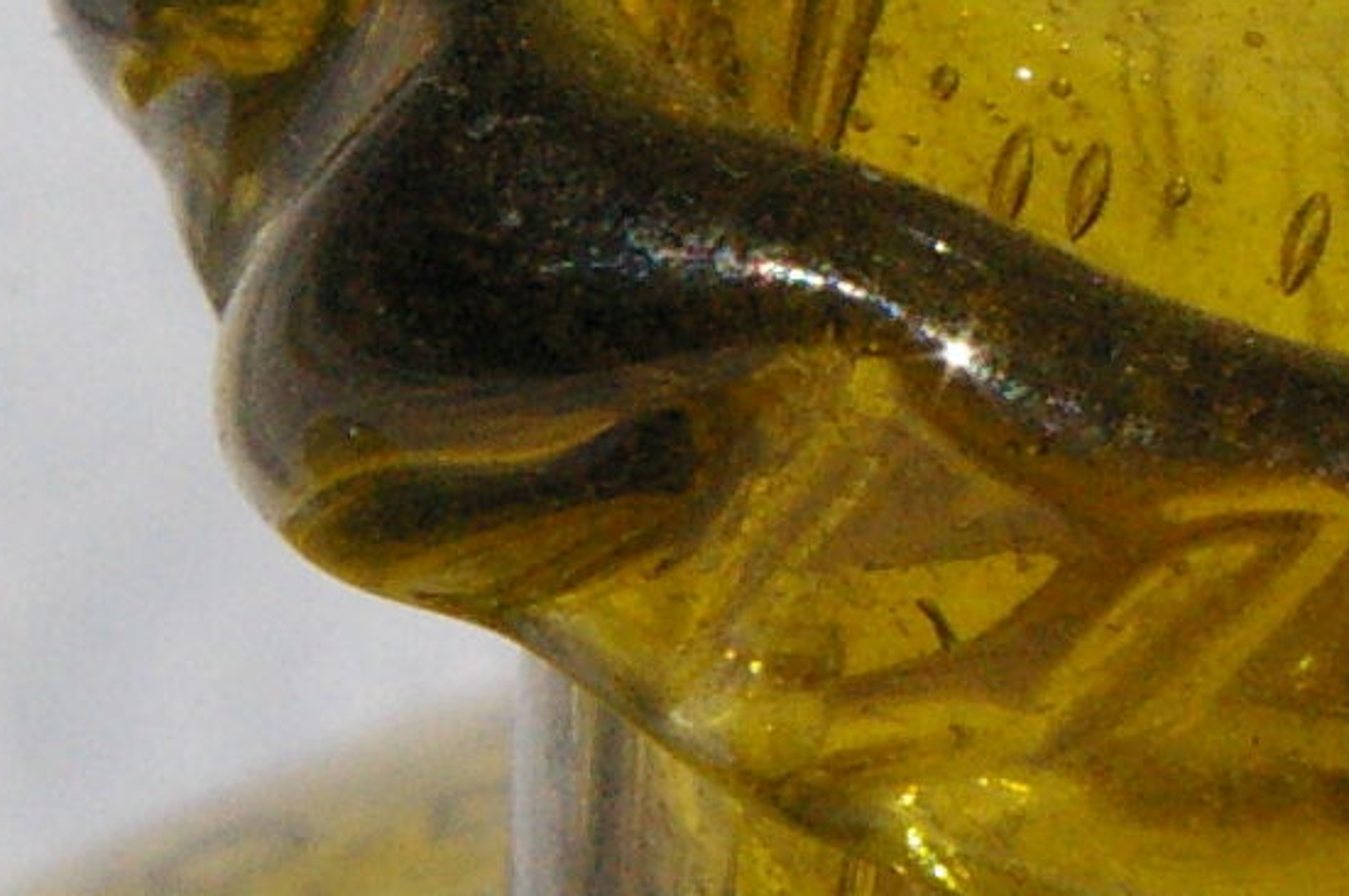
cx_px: 1927
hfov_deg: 9.4
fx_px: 7972
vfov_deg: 6.4
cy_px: 191
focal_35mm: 213
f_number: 13
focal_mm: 26
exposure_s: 1/2000
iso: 1600
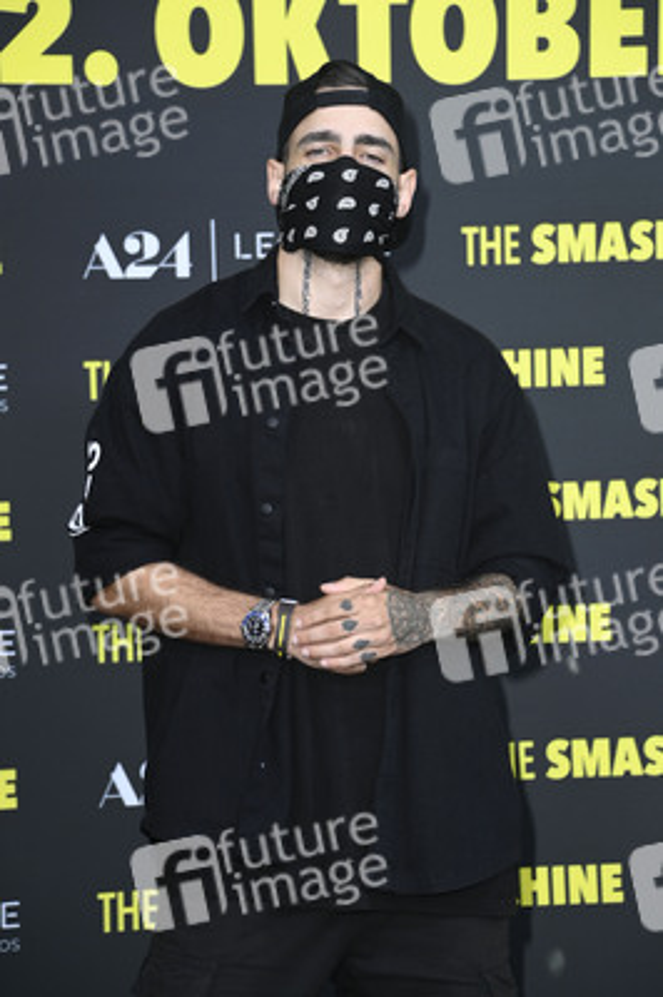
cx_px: 332
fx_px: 3376
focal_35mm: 122
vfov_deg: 16.8
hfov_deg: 11.2
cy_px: 498
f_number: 5.6
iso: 800
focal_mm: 122
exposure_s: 1/250
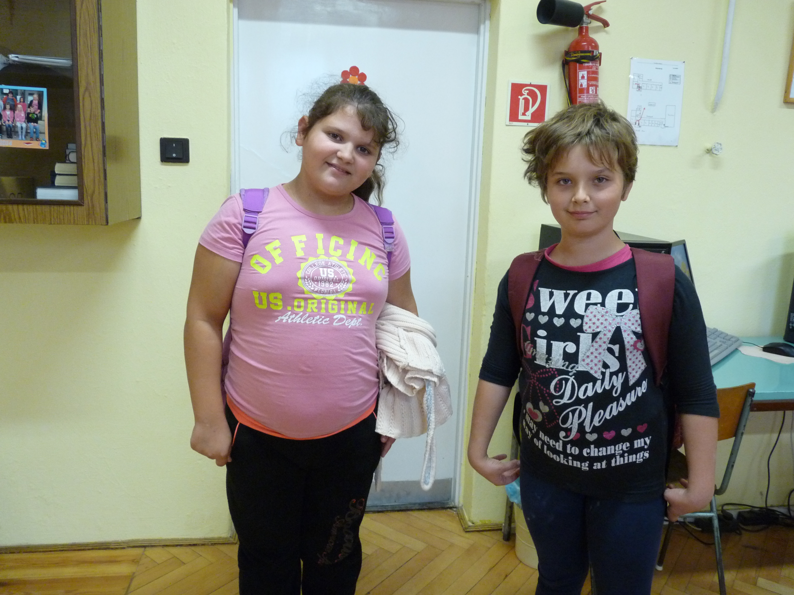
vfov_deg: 51.4
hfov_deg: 65.3
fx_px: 619
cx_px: 397
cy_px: 298
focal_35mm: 27
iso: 400
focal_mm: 4.8
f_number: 2.8
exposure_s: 1/30
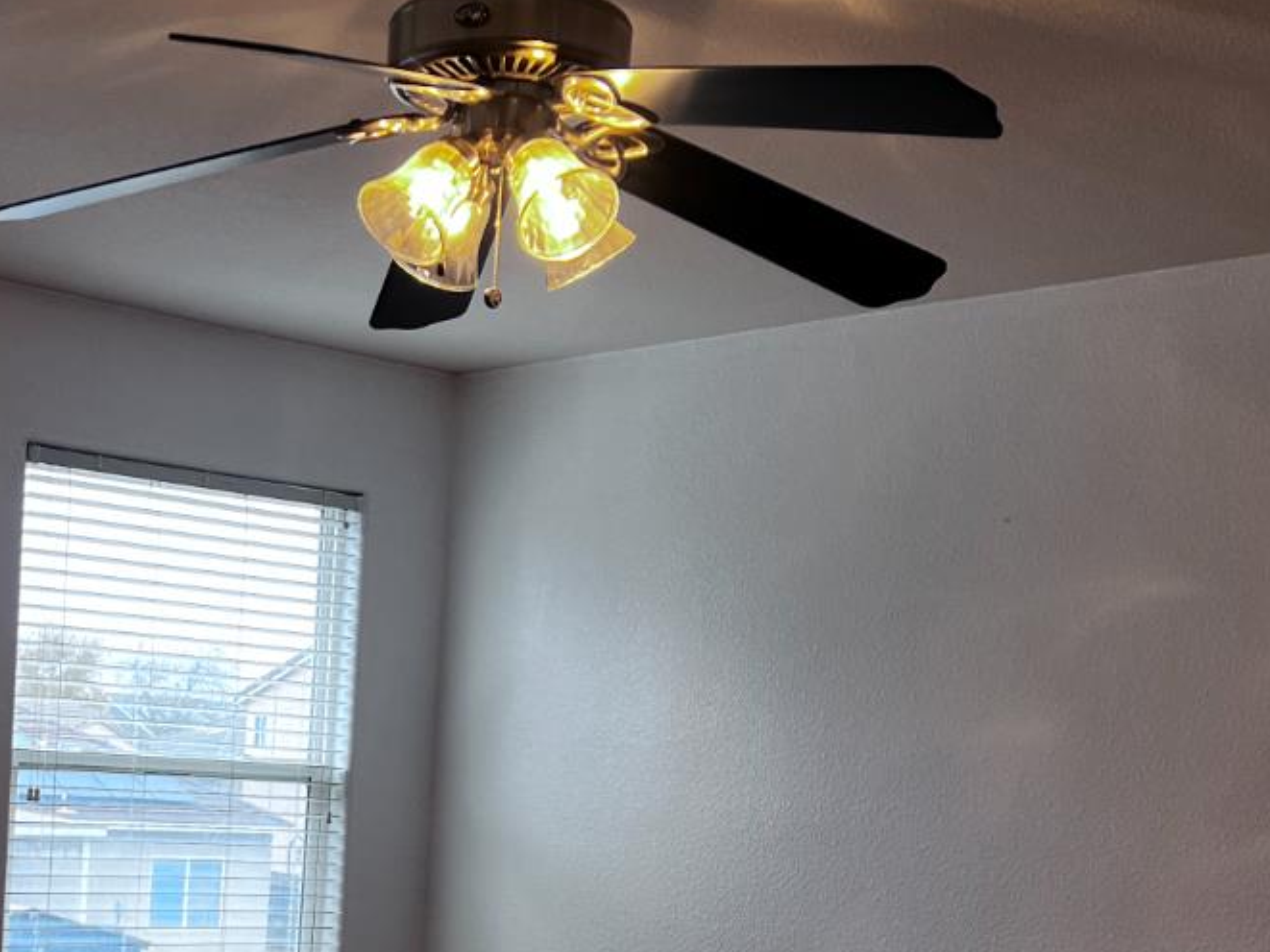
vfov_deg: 24.4
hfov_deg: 31.8
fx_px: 2165
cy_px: 786
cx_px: 252
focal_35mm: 59
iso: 80
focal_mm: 5.7
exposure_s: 1/120
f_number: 1.5
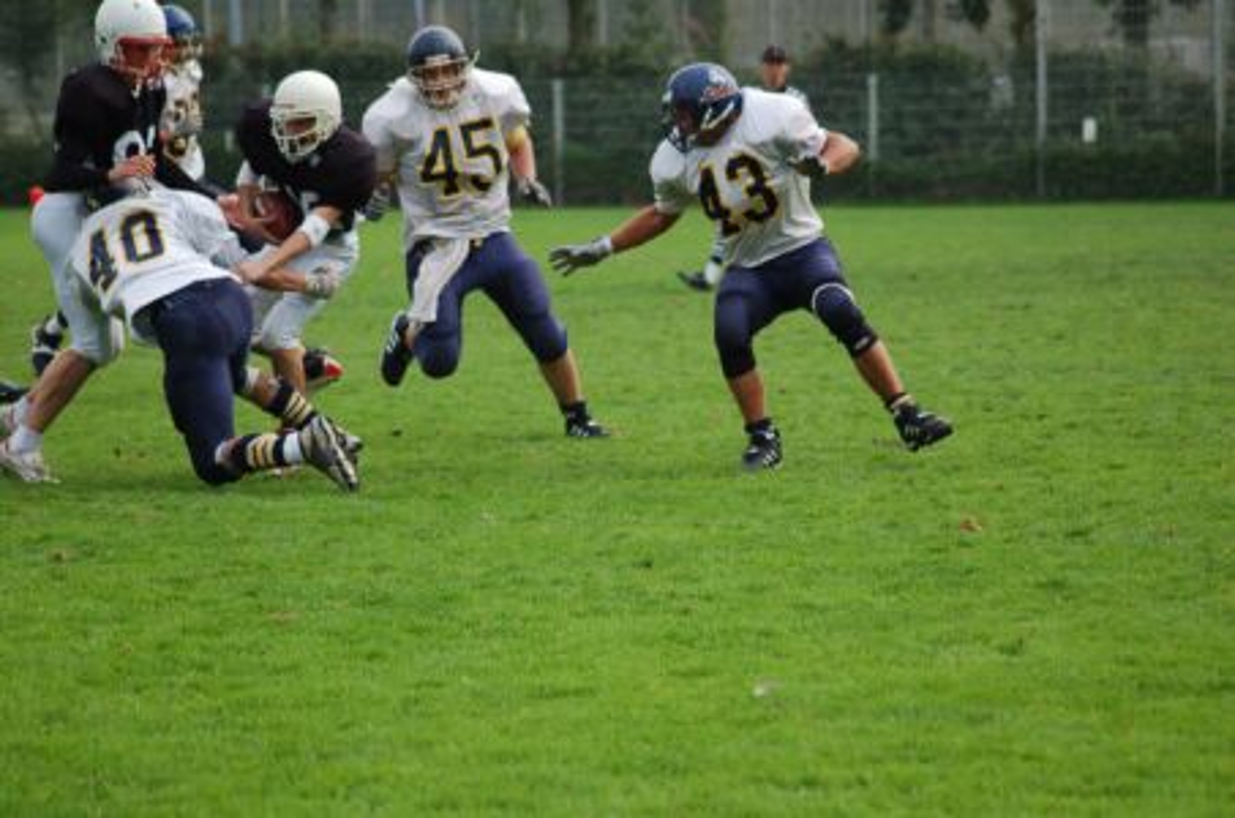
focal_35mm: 180
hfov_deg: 11.4
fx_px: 6162
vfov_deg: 7.6
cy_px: 409
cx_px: 618
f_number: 4.2
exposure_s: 1/1000
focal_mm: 120
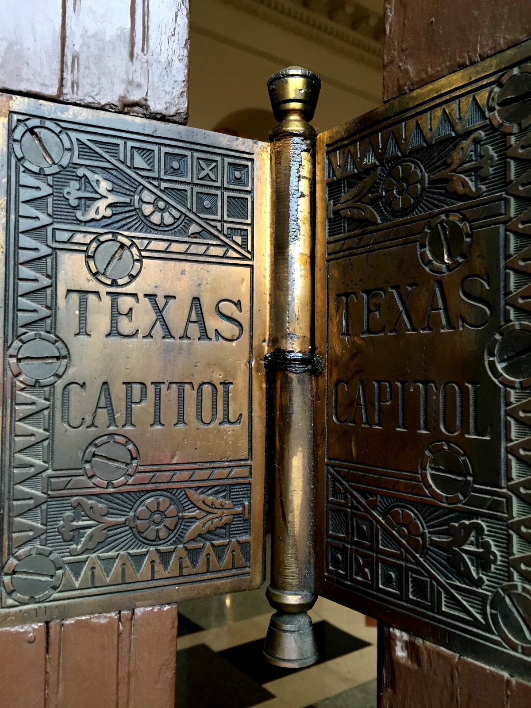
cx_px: 266
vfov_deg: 61.7
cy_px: 354
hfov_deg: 48.2
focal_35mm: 29
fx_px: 593
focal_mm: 4.15
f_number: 2.2
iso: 100
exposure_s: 1/30
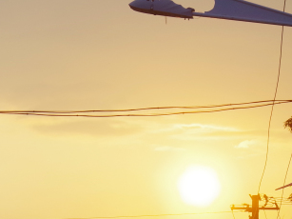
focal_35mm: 279
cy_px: 243
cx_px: 39
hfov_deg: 7.1
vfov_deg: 5.3
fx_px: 2353
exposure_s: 1/250
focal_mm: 57.5
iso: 400
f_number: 11
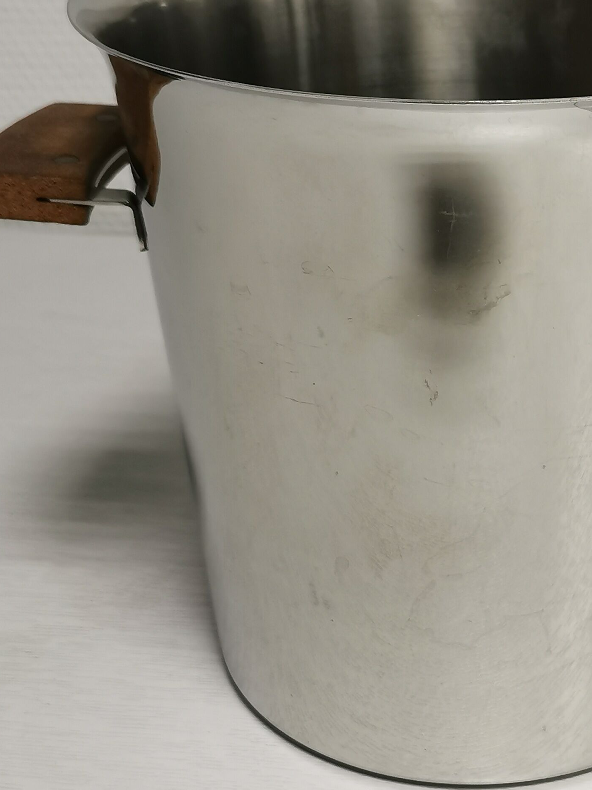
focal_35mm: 68
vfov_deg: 28.3
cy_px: 246
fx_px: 1551
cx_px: 516
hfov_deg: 21.2
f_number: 1.8
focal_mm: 5.58
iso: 160
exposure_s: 1/100
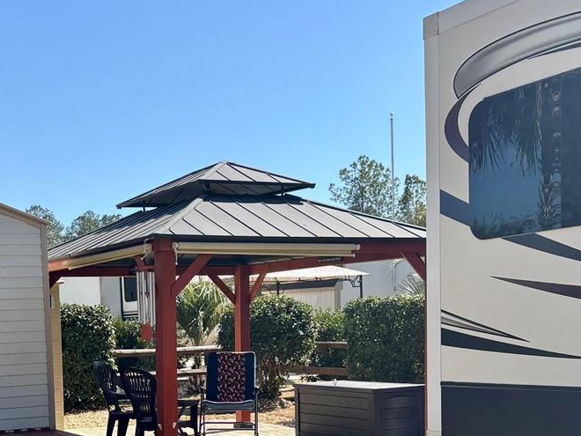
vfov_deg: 22.8
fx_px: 1057
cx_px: 89
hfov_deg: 29.8
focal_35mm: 63
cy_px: 374
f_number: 1.6
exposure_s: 1/2933
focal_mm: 5.96
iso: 50
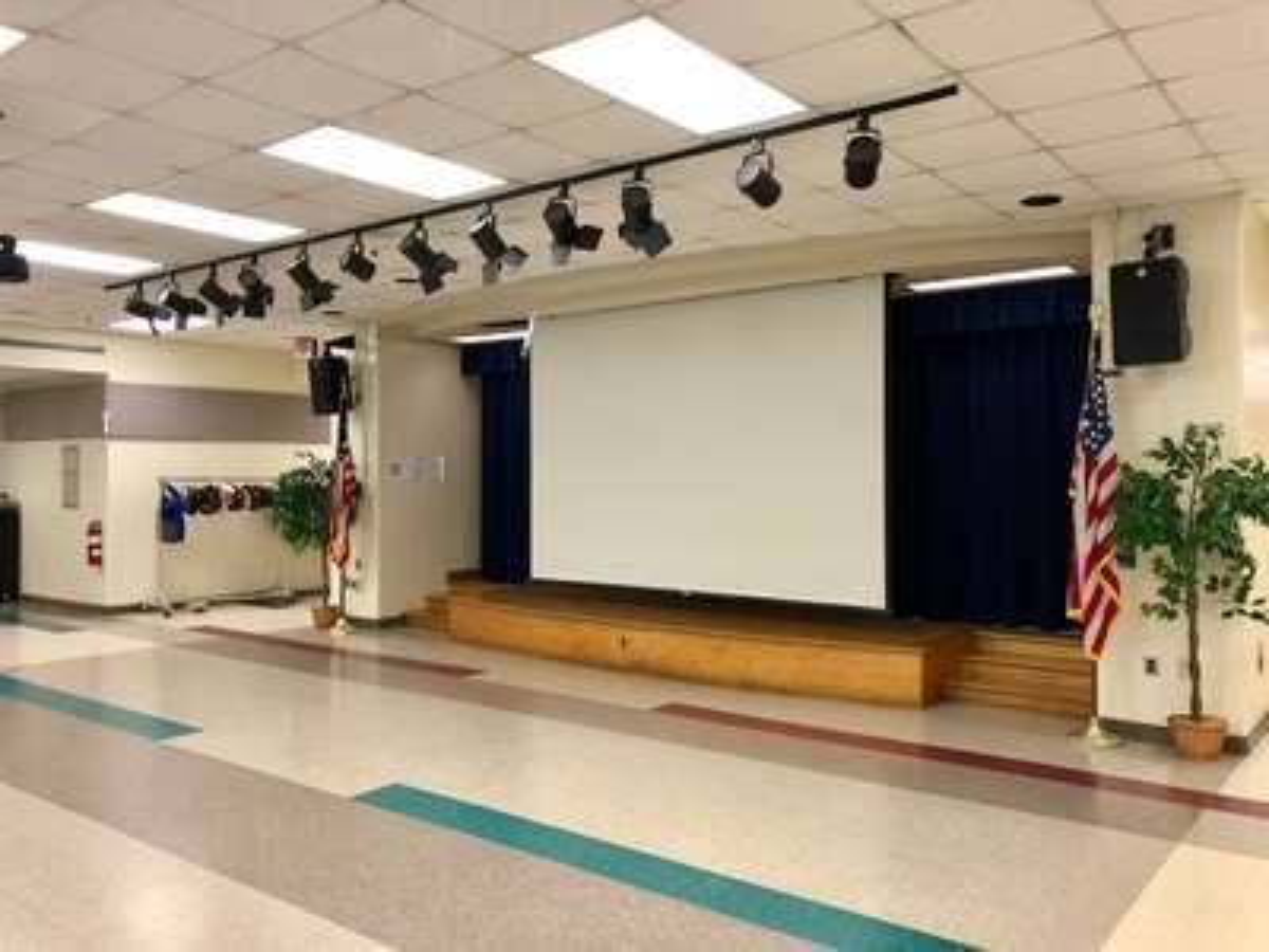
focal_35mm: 28
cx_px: 634
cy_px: 476
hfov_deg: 63.4
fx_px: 1026
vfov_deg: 49.7
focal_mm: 4
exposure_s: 1/30
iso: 40
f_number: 1.8
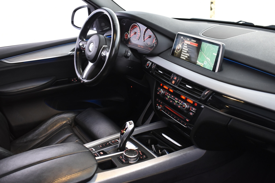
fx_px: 264
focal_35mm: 34
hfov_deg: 55.1
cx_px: 138
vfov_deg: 38.4
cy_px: 92
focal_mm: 23
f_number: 5
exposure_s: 1/8
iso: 1250
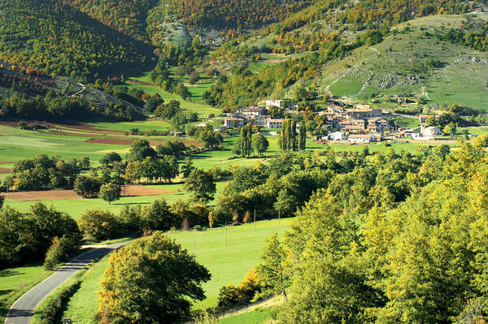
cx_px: 244
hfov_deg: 17.1
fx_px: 1625
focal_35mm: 120
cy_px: 162
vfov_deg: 11.4
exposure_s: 1/125
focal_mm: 80
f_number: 11
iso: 200
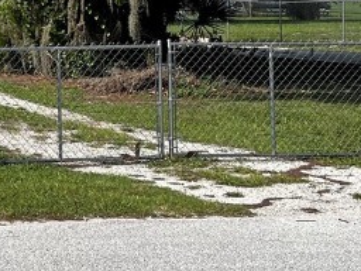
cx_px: -286
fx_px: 1085
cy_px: -37
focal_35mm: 104
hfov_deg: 16.0
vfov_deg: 13.9
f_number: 1.6
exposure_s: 1/3311
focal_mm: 5.1
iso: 50
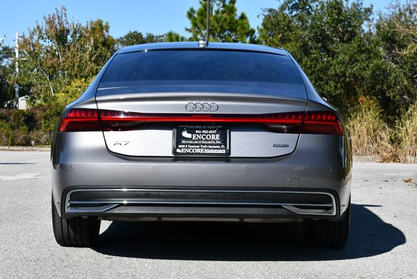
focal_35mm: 80
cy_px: 140
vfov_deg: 17.1
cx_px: 208
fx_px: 927
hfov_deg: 25.3
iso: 100
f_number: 9
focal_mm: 40
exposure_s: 1/320
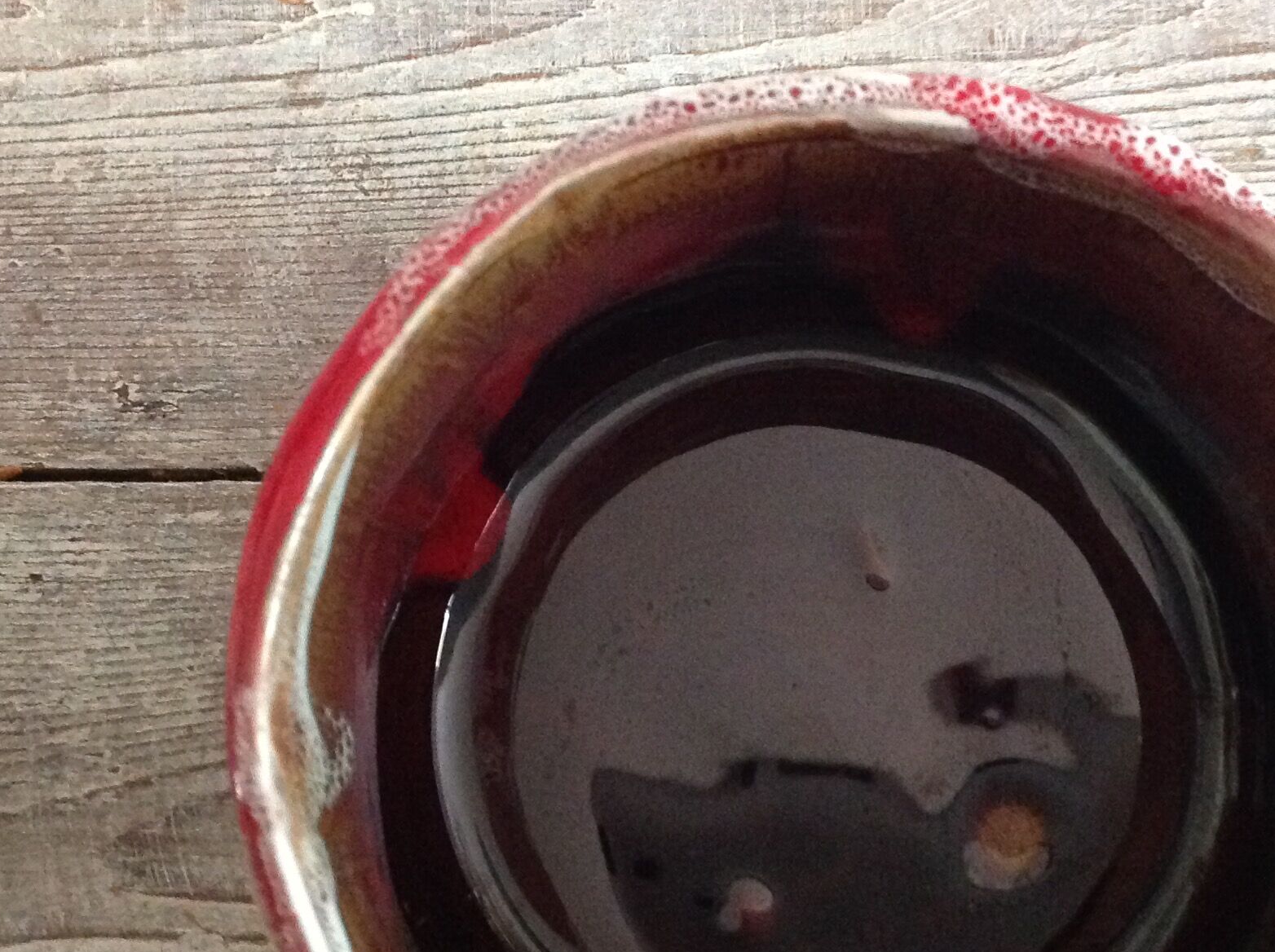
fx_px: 2133
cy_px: 572
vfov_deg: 25.1
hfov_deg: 33.3
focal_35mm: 58
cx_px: 704
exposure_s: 1/15
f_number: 2.4
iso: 640
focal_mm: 4.28
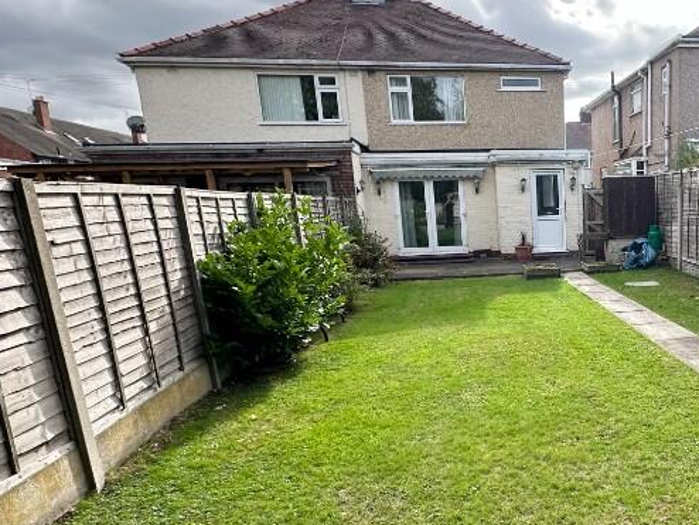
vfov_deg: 47.8
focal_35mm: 29
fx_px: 586
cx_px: 579
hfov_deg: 56.2
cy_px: 330
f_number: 2.2
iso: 40
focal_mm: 2.22
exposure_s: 1/487
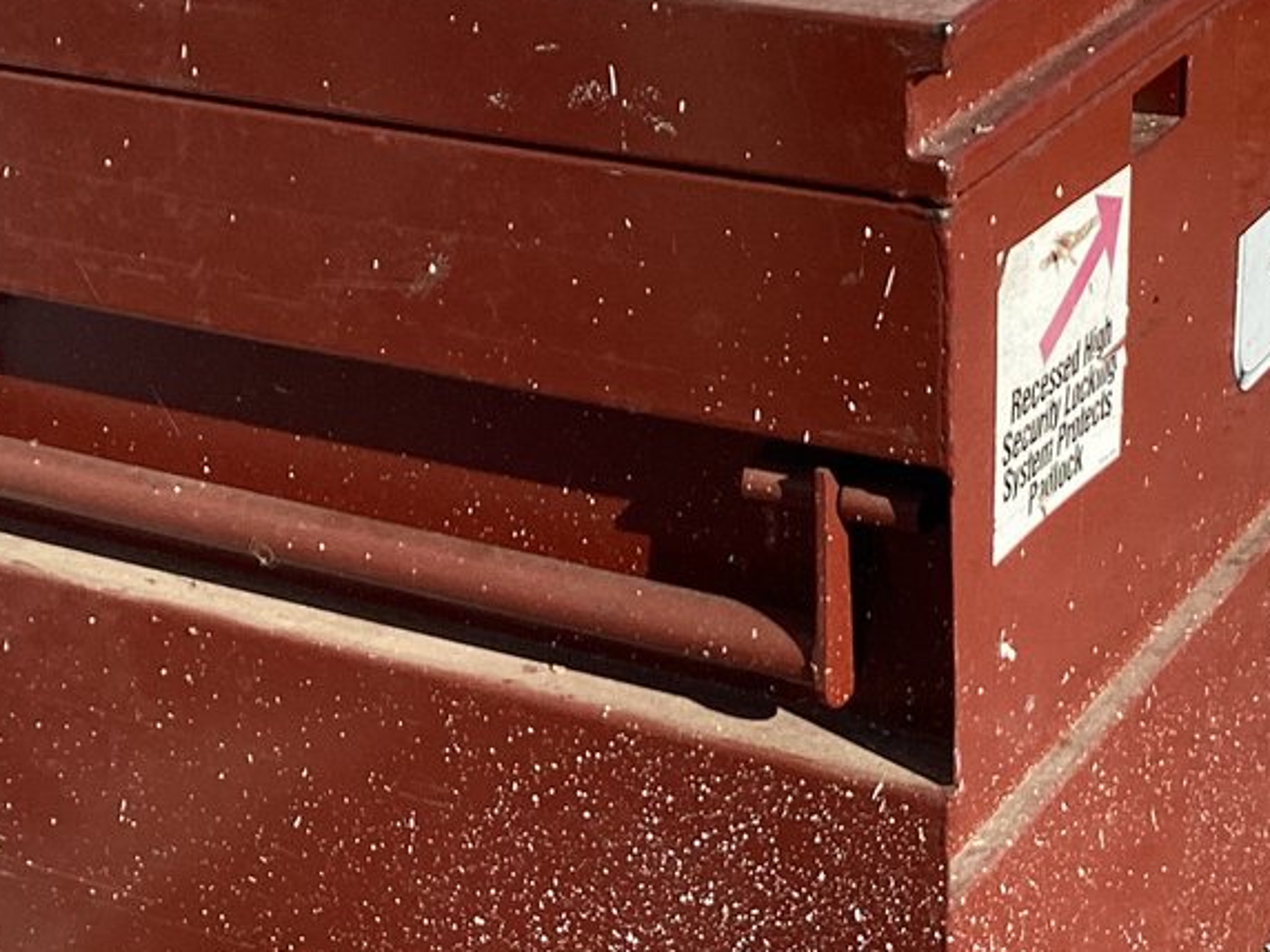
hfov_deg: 23.8
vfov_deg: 17.9
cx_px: 689
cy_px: 640
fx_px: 3008
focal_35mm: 82
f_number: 2.4
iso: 25
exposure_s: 1/1481
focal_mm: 3.3
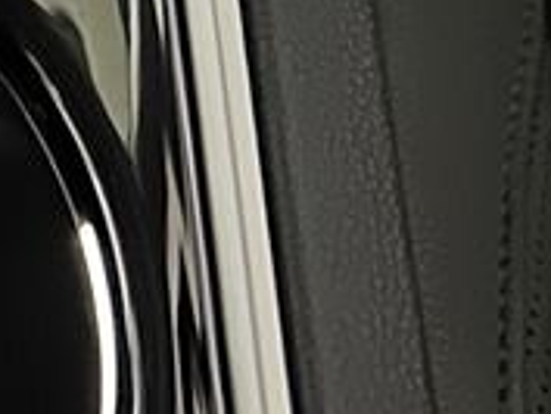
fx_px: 2803
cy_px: -327
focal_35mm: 176
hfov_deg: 9.6
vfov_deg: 8.2
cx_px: -897
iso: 800
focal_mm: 5.7
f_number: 1.5
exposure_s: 1/10
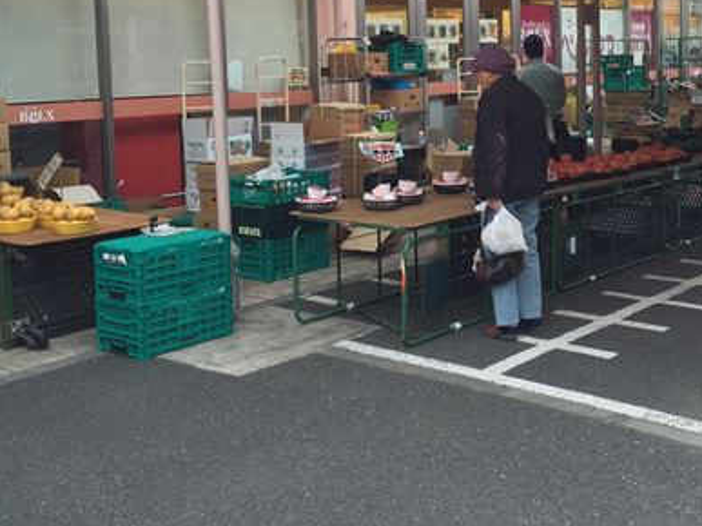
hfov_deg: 39.1
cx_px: 477
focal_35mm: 48
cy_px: 151
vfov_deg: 29.9
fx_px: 973
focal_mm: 4.15
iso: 32
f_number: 2.2
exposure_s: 1/120
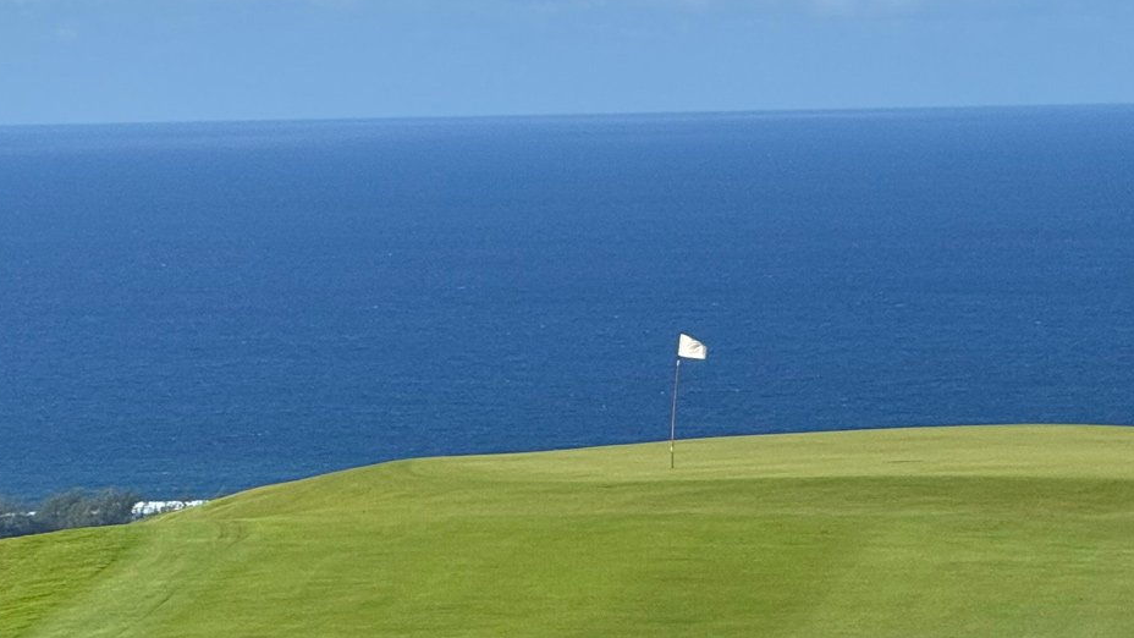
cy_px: 272
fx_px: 8900
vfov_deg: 4.1
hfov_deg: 7.3
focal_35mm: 296
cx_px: 424
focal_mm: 15.66
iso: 50
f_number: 2.8
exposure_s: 1/2083
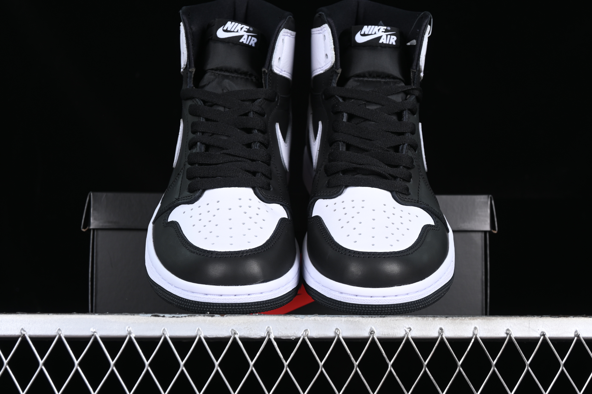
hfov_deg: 27.0
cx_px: 296
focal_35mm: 75
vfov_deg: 18.2
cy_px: 197
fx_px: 1233
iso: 160
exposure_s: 1/60
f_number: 6.3
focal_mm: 50
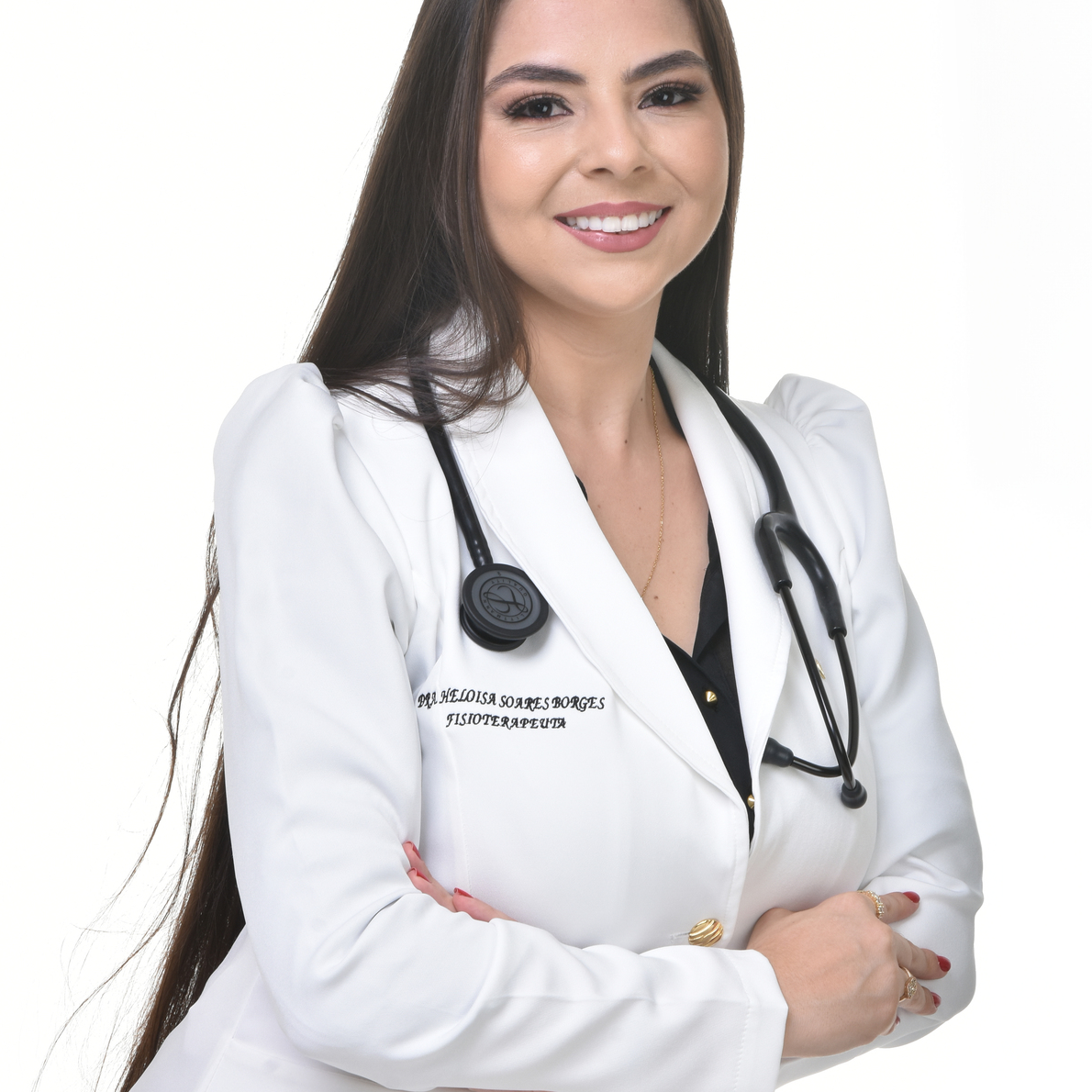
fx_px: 5162
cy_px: 487
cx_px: 548
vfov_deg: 12.1
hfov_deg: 12.1
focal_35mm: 145
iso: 250
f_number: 14
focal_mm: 75
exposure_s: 1/250
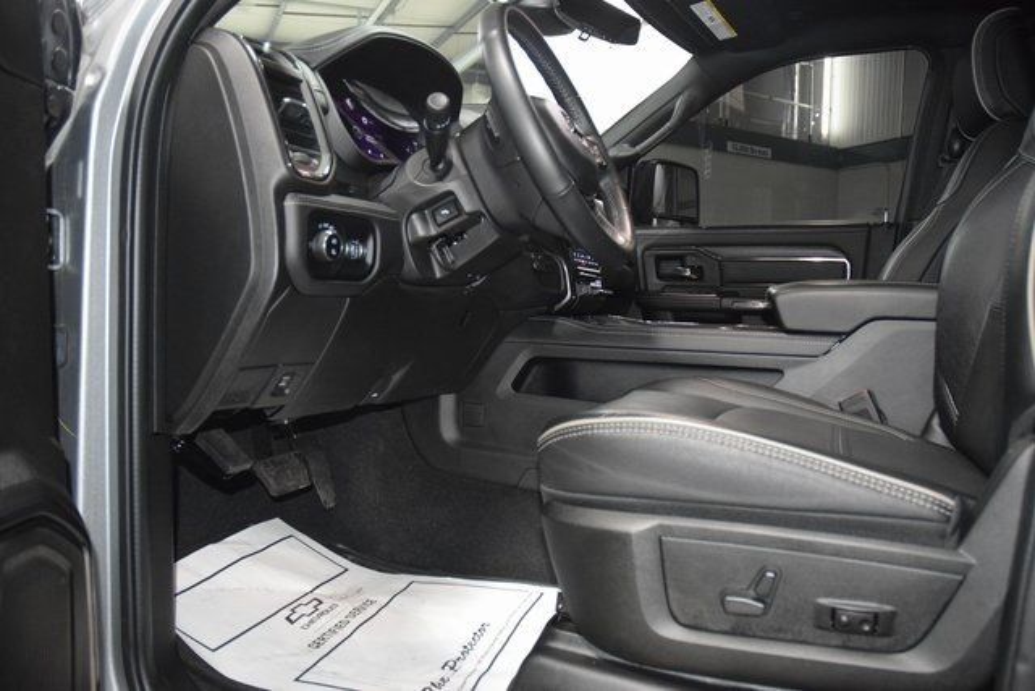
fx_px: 776
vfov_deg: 48.0
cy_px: 346
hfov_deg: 67.4
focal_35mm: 27
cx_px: 518
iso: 3200
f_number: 3.5
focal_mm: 18
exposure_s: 1/80
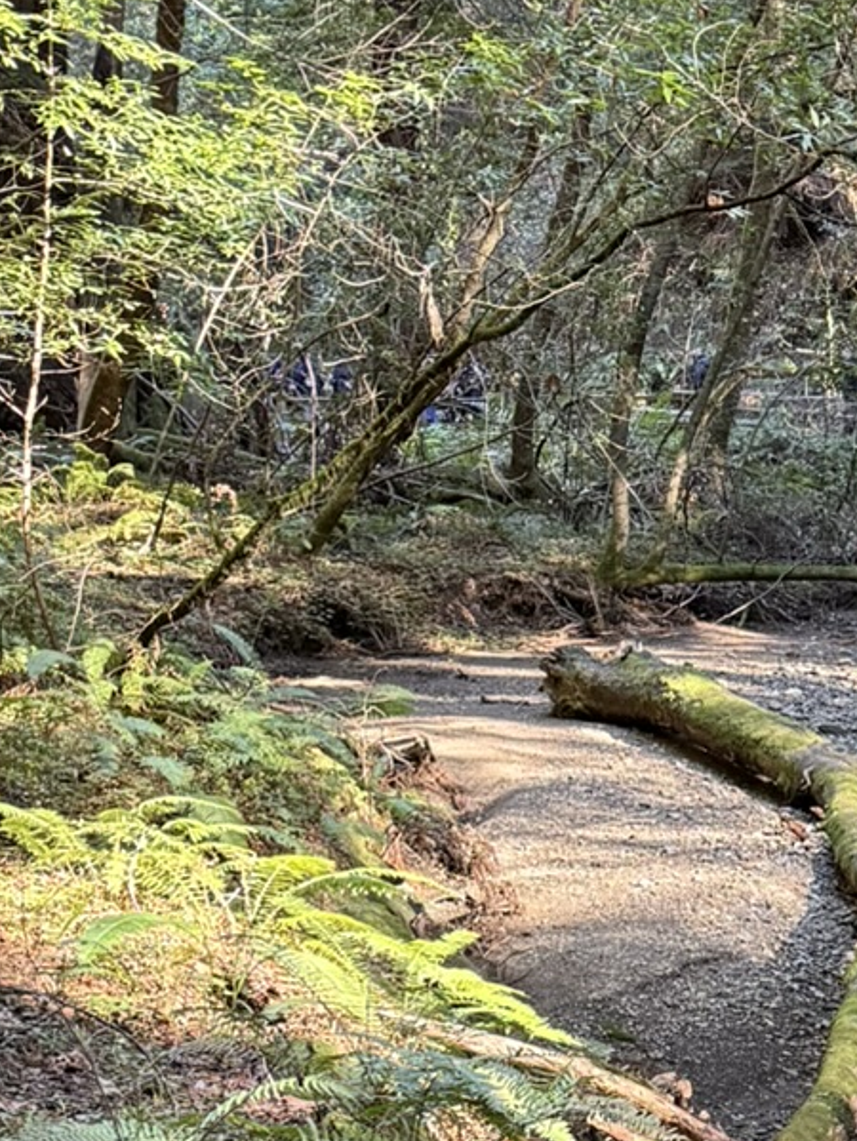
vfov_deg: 22.3
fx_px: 2704
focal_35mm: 82
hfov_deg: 15.9
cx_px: 1432
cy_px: 1311
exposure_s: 1/60
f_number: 1.78
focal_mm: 6.76
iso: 320
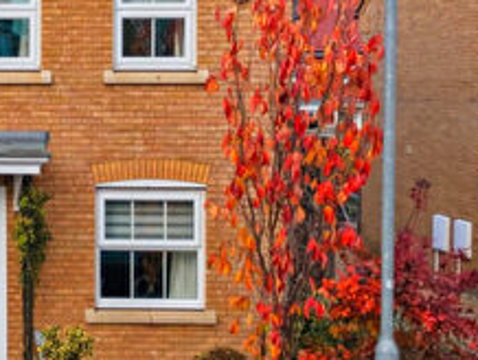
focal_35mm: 77
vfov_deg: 19.1
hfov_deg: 22.6
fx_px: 1064
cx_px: -143
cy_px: 102
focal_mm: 8.7
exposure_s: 1/1250
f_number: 1.8
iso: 280
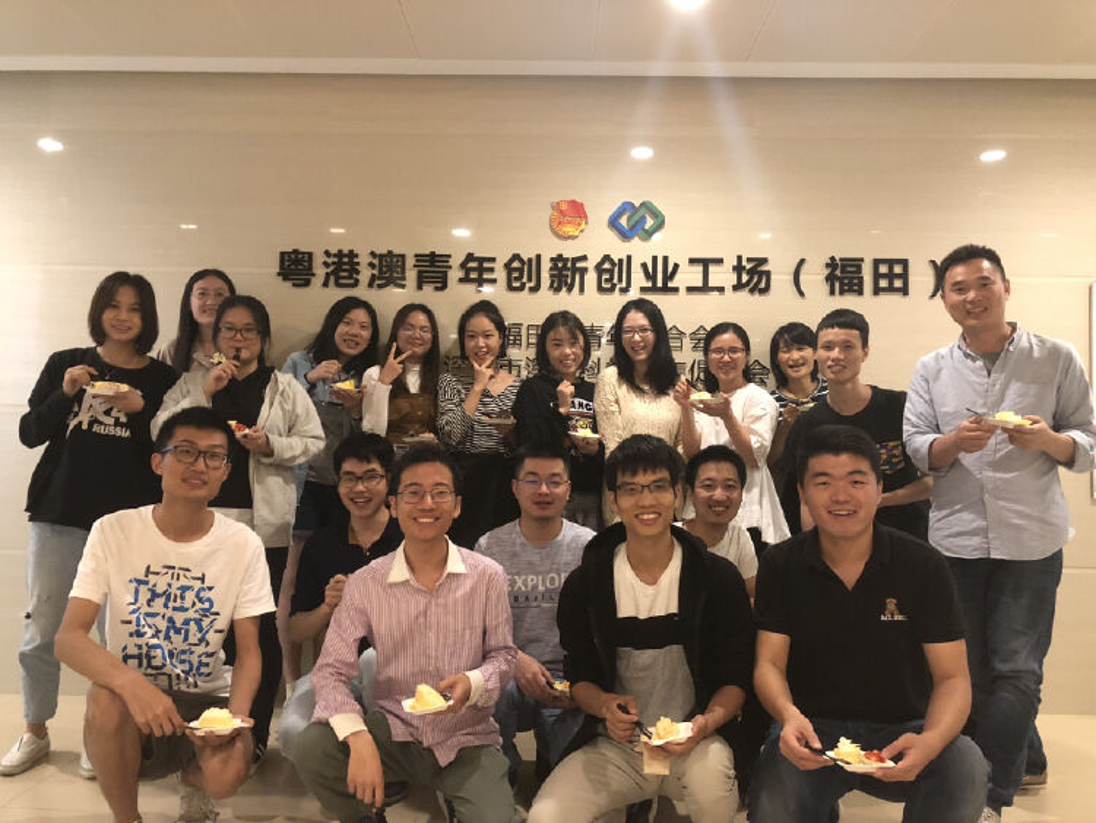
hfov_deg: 63.4
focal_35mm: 28
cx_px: 548
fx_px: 887
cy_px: 412
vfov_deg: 49.8
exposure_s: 1/7
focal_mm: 4
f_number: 1.8
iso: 100
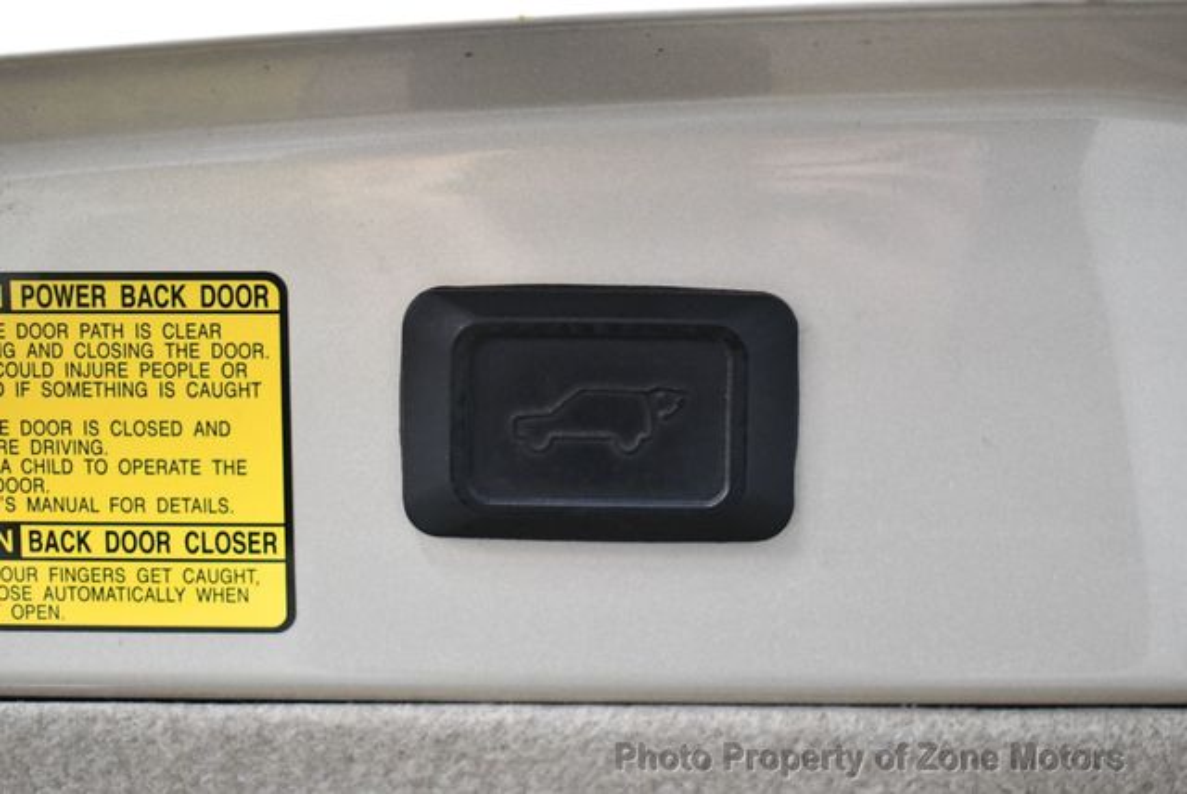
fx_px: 1848
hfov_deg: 35.6
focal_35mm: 56
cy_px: 397
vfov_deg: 24.2
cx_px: 594
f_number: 4.2
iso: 3200
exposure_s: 1/100
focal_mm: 28
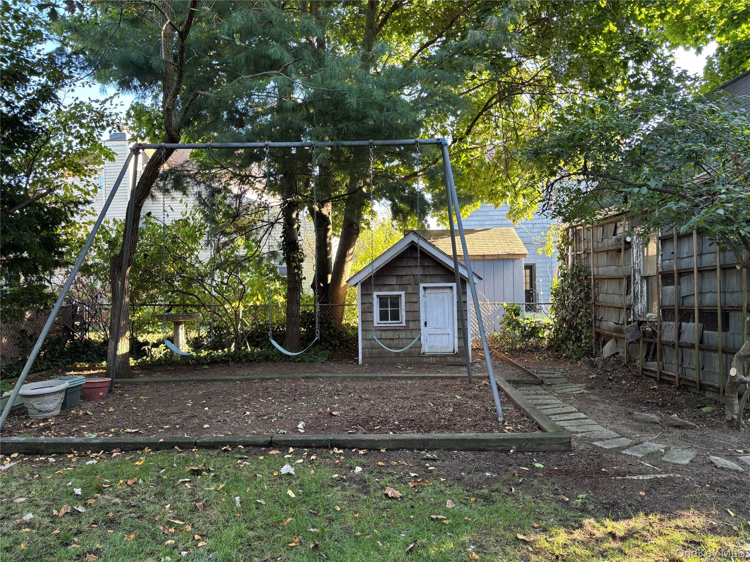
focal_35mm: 26
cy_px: 281
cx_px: 375
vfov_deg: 53.1
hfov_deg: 67.3
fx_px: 563
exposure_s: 1/121
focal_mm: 5.96
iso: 100
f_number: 1.6
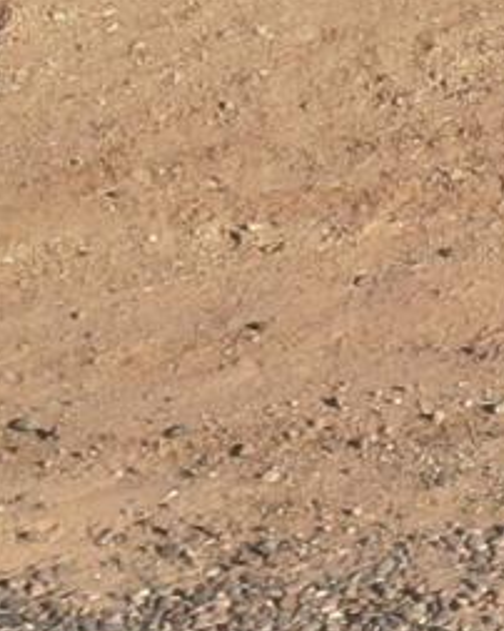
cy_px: -1711
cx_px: 1647
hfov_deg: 4.7
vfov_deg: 5.5
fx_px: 5824
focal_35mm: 312
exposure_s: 1/320
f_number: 5
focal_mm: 10.26
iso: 100
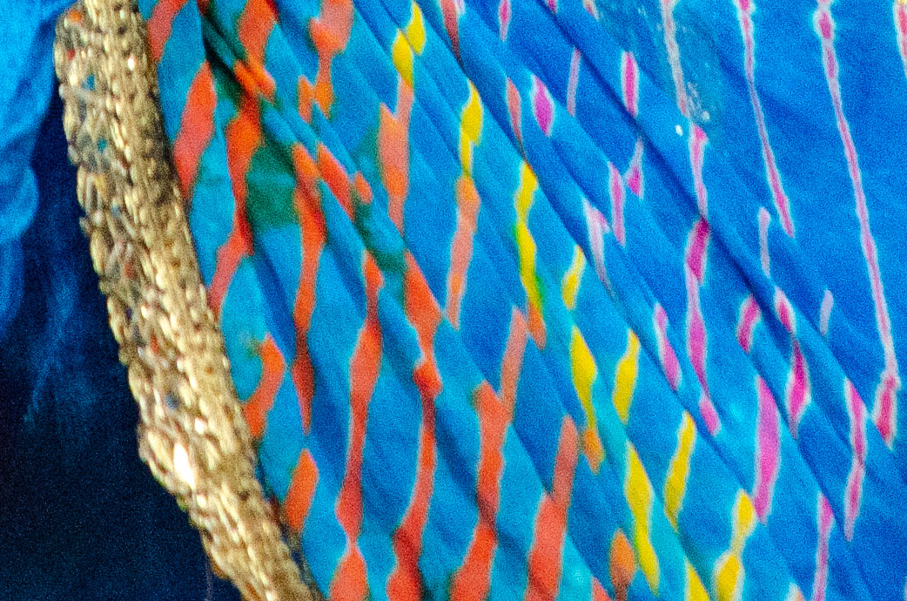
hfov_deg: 1.1
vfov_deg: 0.7
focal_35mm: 1915
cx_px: 642
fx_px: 48144
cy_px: -617
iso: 500
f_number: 5.6
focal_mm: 270
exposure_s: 1/250
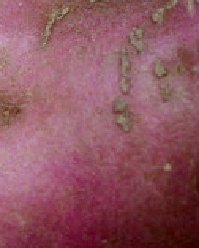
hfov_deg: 5.2
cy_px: 171
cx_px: -272
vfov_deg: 6.7
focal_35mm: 288
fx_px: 2116
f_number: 4.2
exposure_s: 1/320
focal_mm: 45
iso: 2500
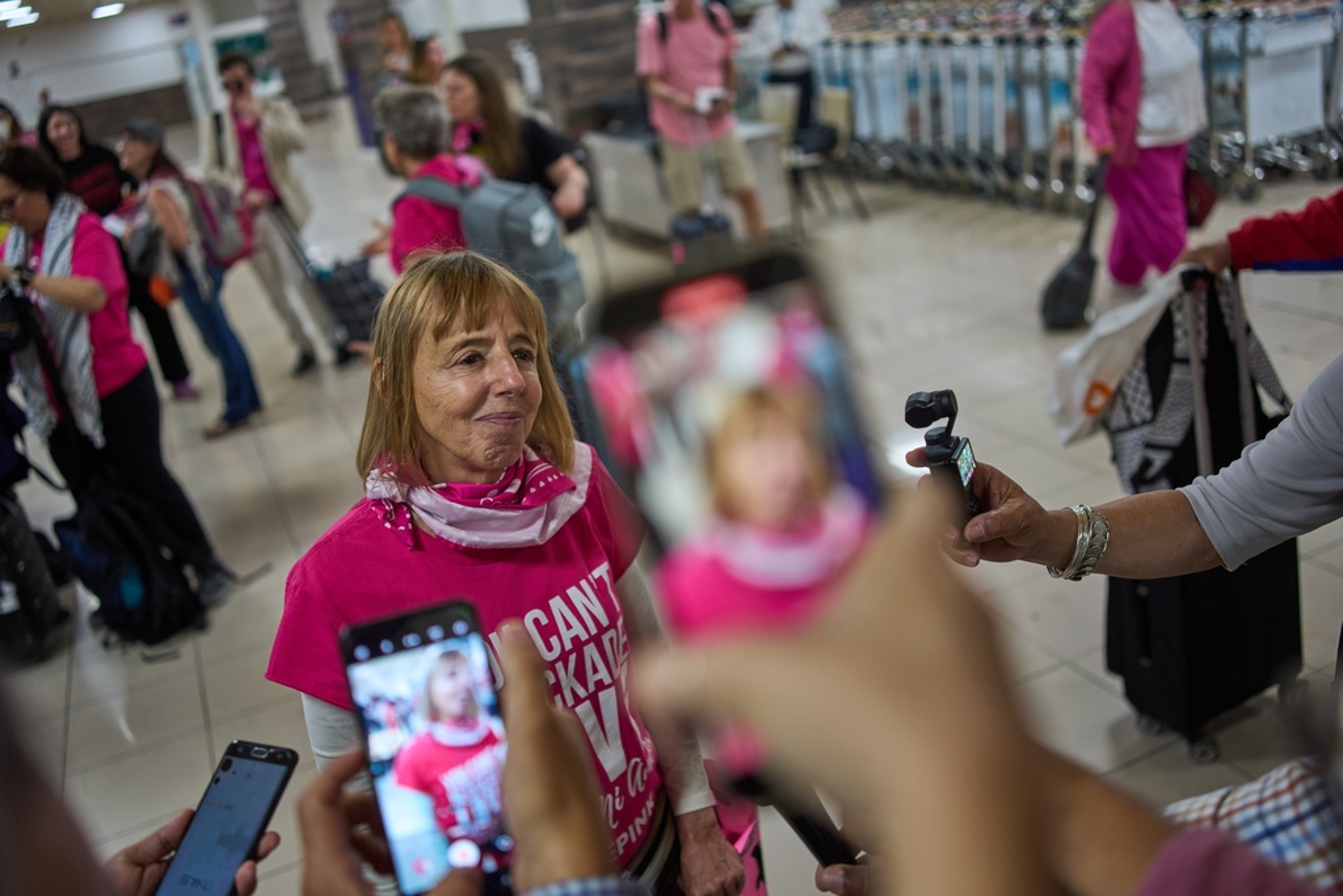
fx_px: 1306
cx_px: 672
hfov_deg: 54.4
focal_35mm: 35
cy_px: 448
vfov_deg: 37.9
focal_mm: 35
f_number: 2
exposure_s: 1/80
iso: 250
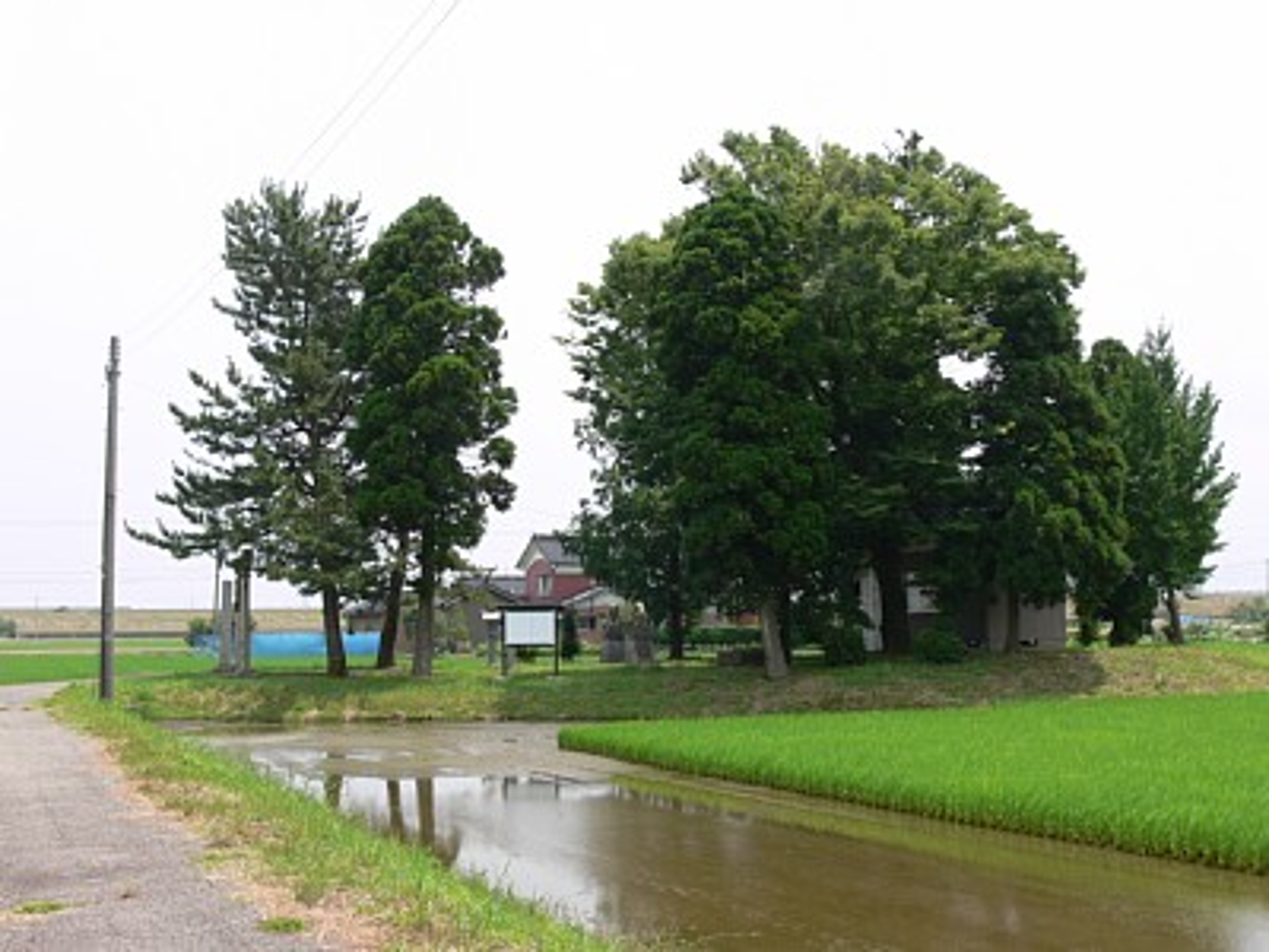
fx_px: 1393
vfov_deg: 37.7
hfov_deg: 49.0
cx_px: 634
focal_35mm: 38
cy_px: 476
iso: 80
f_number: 5.6
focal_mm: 8.1
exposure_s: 1/200
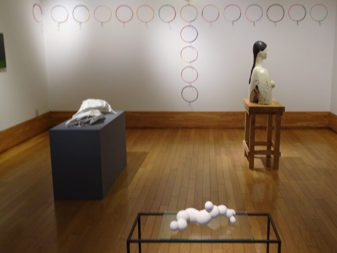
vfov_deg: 43.9
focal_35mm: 32
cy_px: 100
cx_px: 204
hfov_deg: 56.3
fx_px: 312
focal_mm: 4.1
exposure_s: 1/30
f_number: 3.5
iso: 100
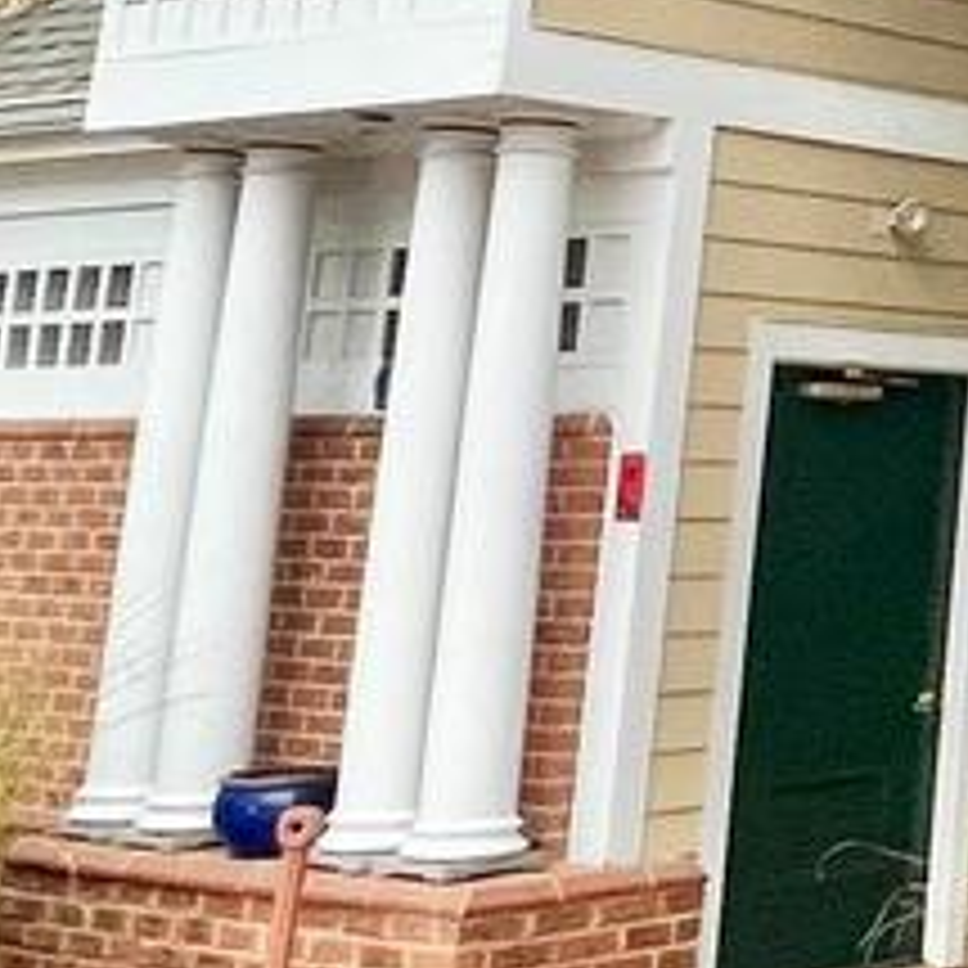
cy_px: -9
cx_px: 1927
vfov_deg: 21.6
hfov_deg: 16.9
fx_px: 2436
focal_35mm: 77
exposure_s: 1/99
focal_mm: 1.57
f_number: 1.8
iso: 125
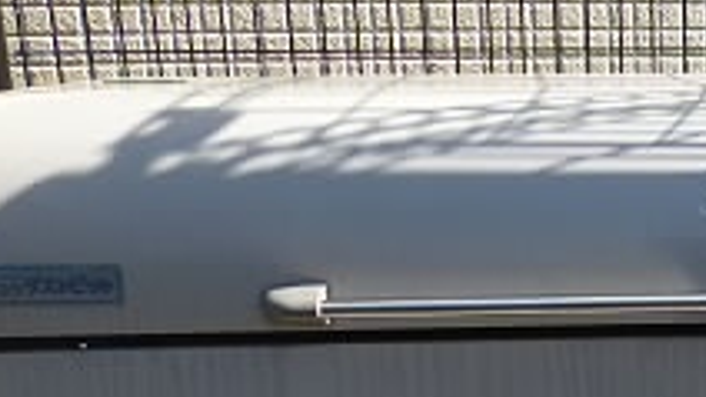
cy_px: 587
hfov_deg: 25.6
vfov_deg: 14.6
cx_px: 766
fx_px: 1441
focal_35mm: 77
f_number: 4
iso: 80
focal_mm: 4.5
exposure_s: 1/250
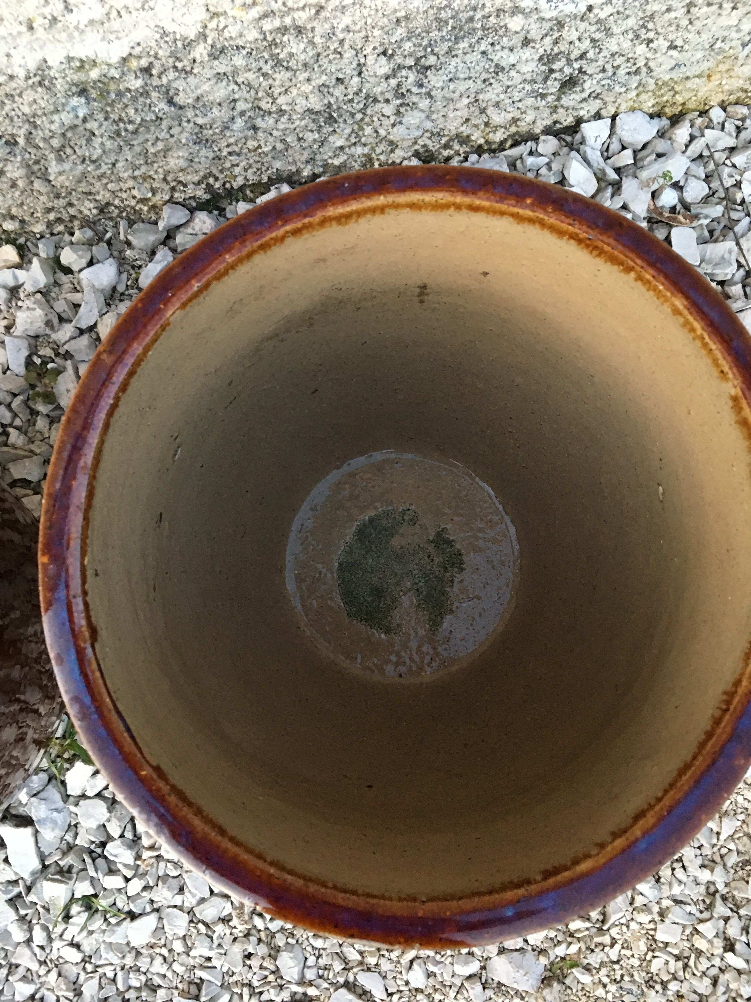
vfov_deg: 61.7
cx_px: 376
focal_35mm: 29
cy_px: 501
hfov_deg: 48.2
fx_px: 839
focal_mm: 4.15
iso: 200
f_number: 2.2
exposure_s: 1/25
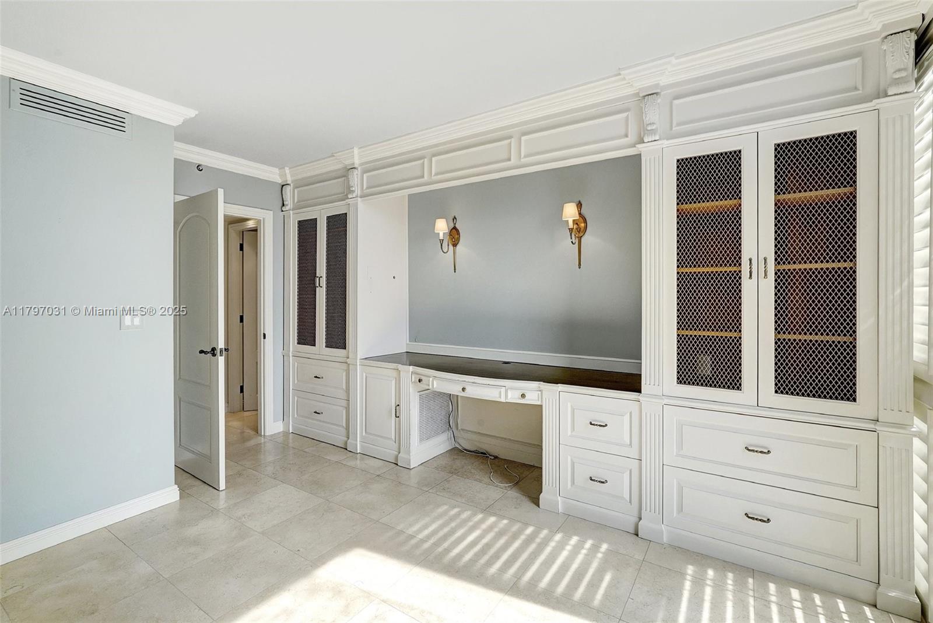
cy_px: 312
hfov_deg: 96.7
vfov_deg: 73.8
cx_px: 466
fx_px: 415
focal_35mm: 16
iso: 640
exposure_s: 1/50
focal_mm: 16
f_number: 13
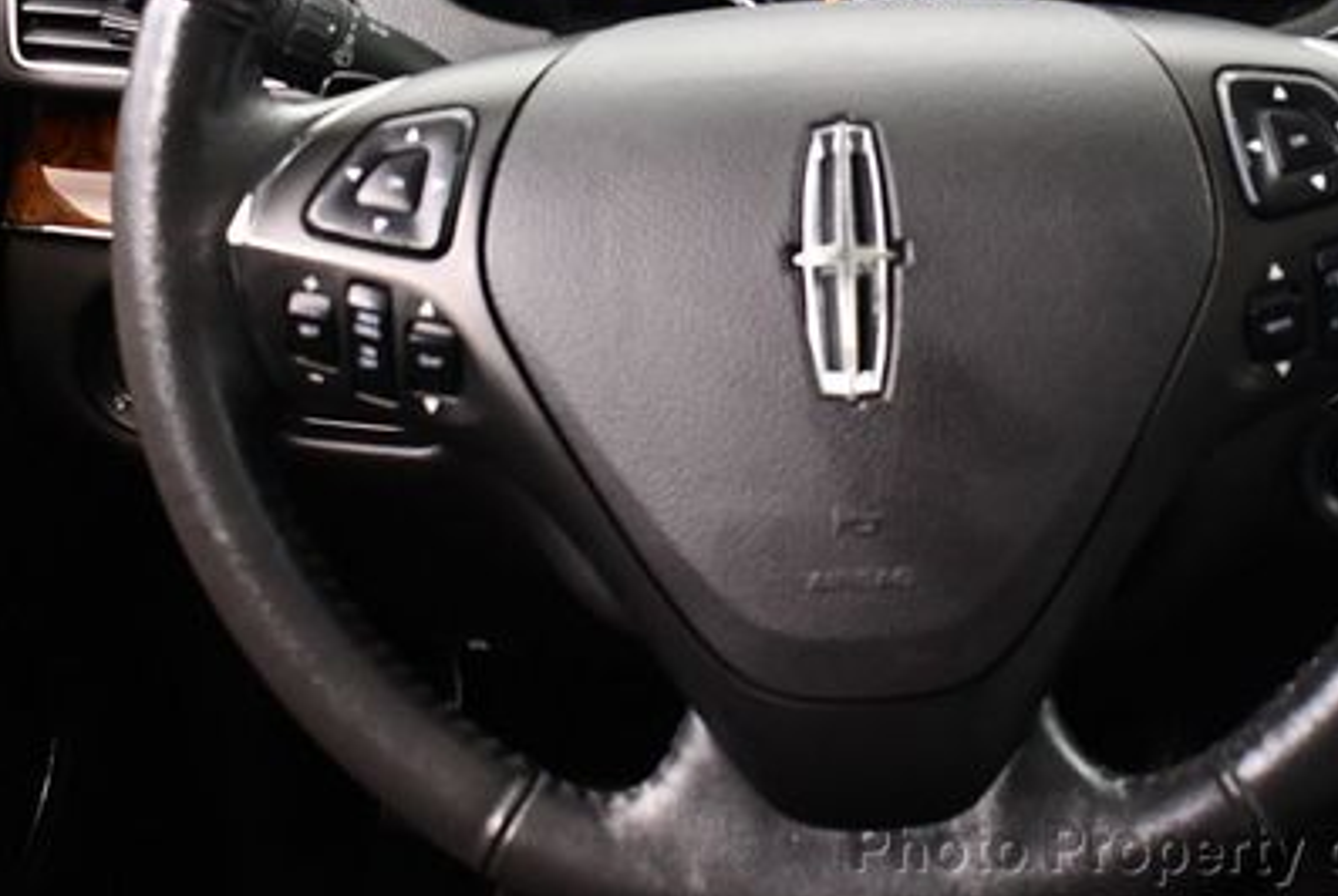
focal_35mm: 58
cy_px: 192
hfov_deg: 34.3
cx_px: 809
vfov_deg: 23.2
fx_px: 2159
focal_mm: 18
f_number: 3.5
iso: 3200
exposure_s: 1/80
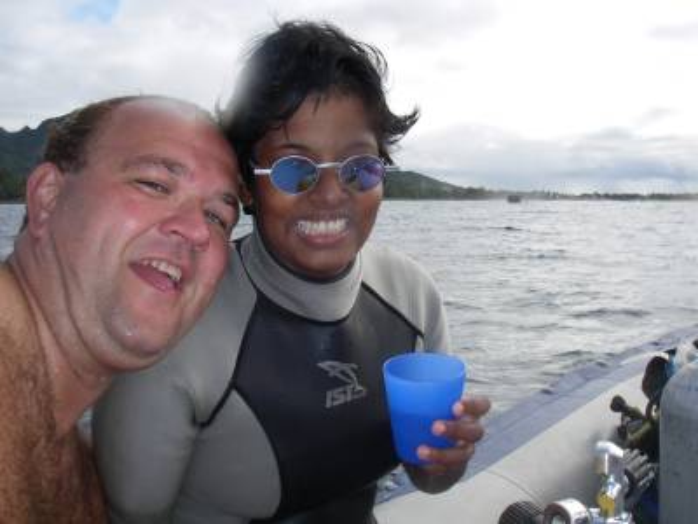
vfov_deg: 37.7
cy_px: 262
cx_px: 349
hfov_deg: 49.0
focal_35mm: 38
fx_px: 766
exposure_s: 1/160
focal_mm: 6.3
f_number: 6.6
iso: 80
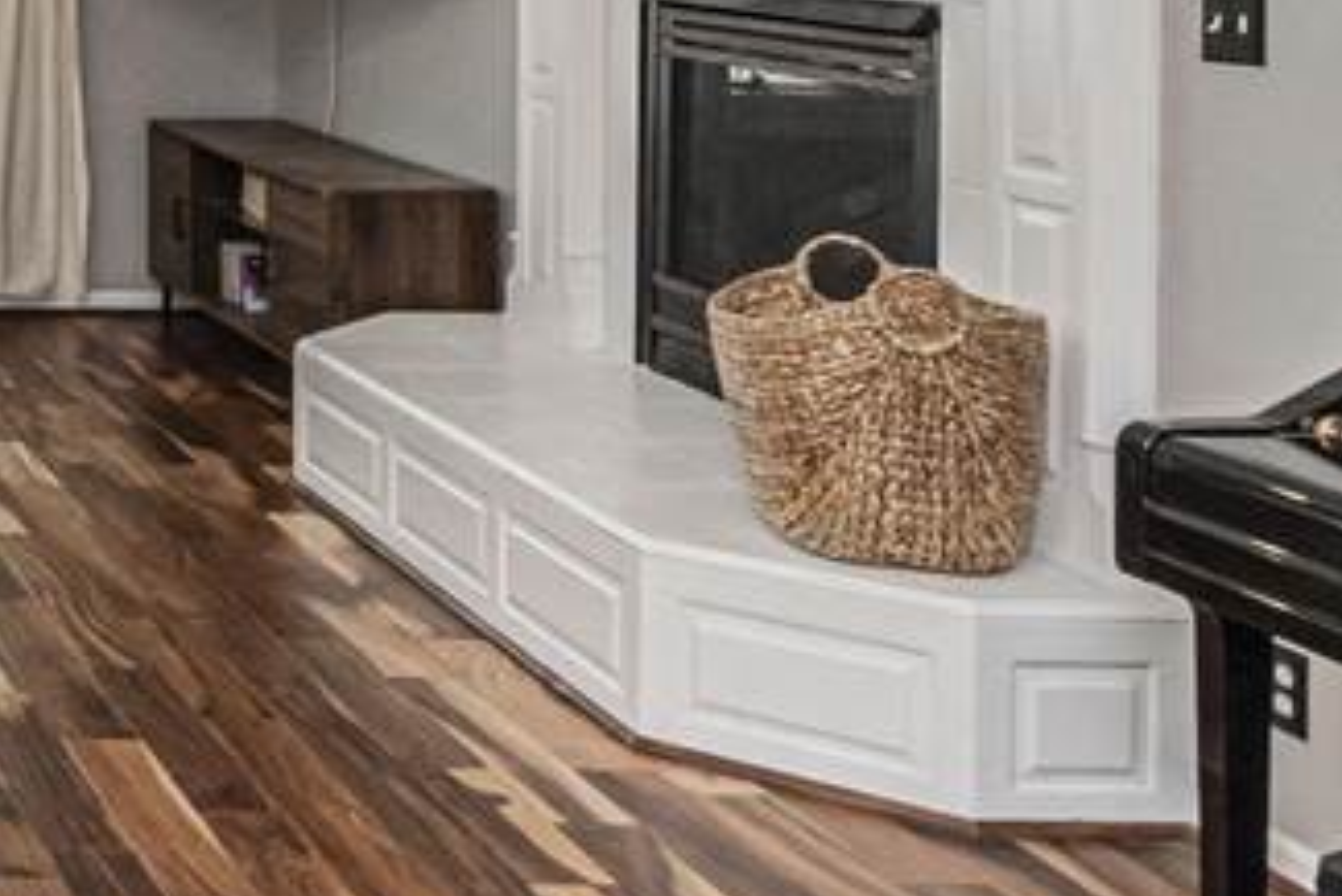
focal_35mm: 59
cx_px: -537
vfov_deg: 21.6
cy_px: -126
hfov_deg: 26.8
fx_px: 2200
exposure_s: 1/60
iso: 900
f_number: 10
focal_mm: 10
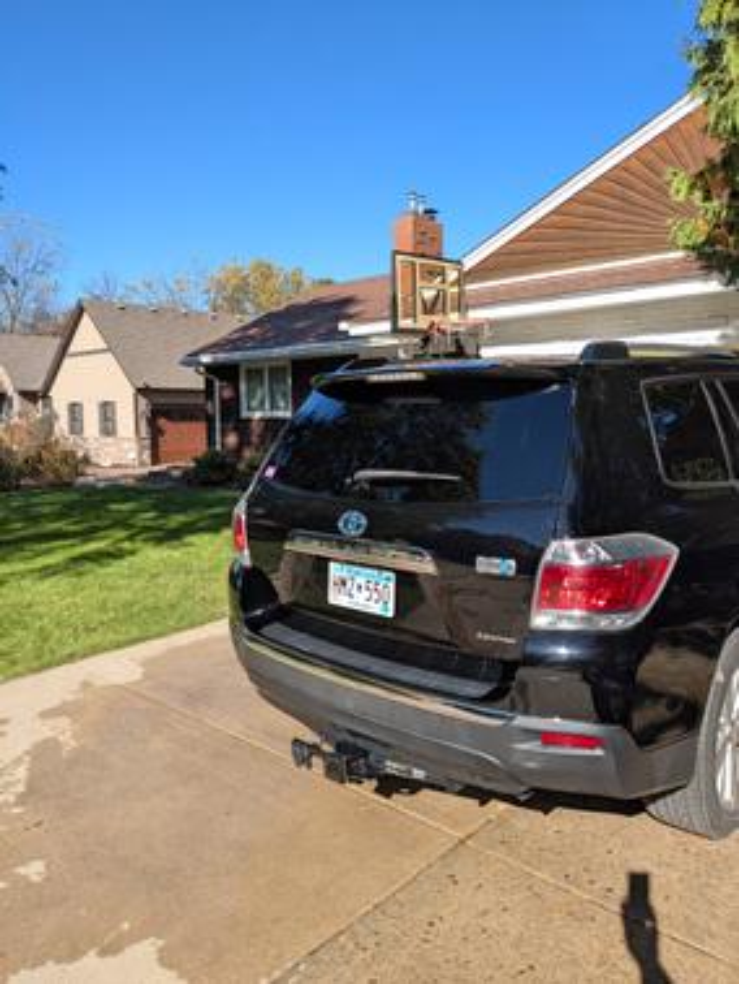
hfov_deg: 51.4
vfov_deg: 65.3
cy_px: 492
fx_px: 768
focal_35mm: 27
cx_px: 370
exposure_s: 1/1669
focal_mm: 4.38
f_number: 1.73
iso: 51
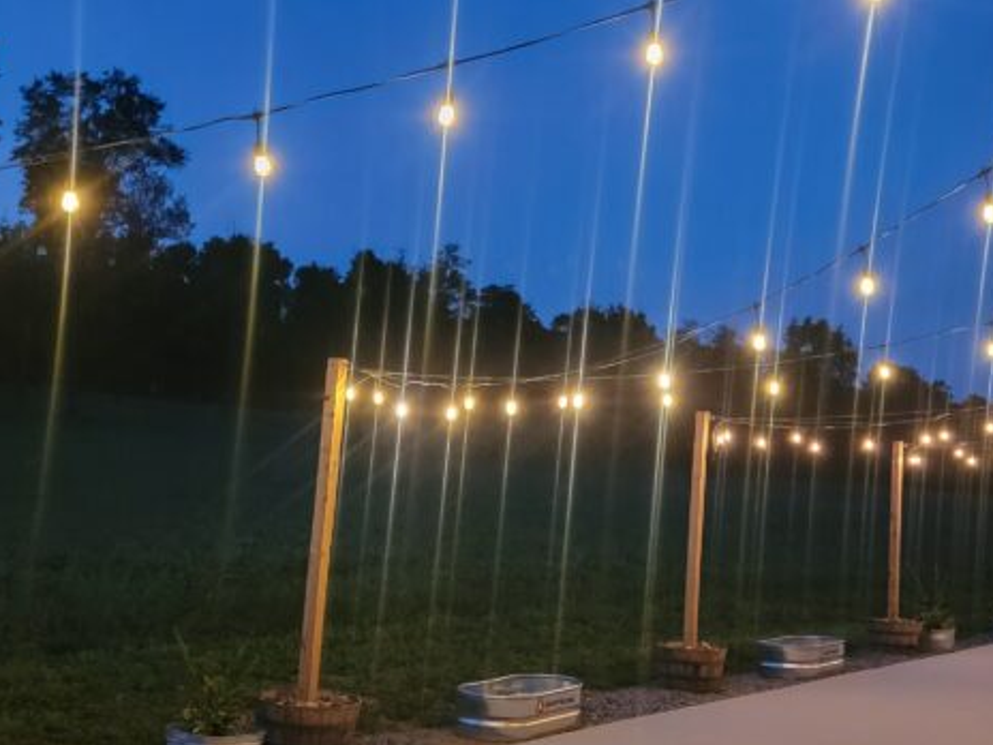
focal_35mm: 53
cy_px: 340
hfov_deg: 36.2
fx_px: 1520
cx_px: 492
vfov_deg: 27.5
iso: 800
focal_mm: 6.7
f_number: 1.8
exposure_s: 1/24
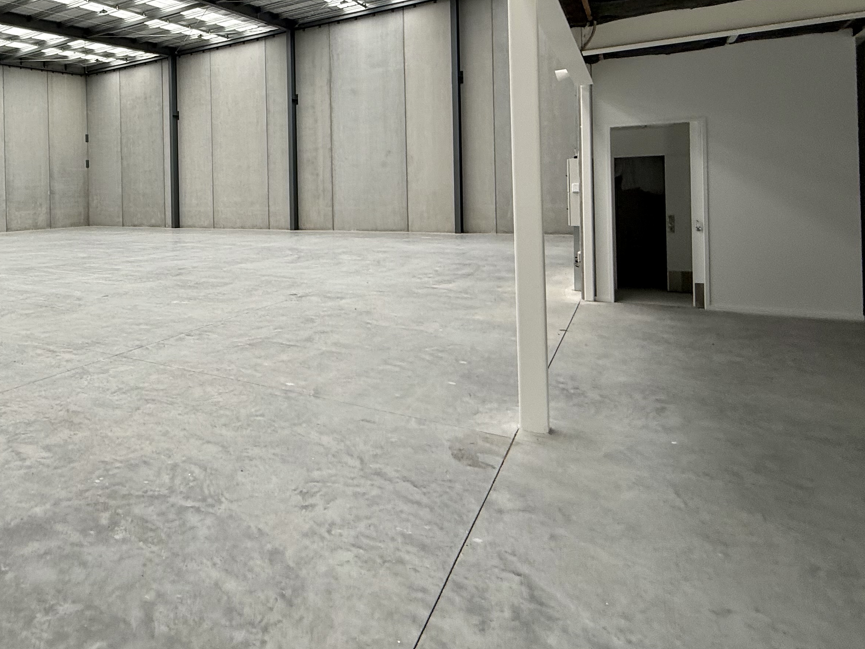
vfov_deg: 55.2
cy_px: 198
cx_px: 132
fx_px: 600
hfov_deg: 63.1
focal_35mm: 24
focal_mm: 2.22
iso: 64
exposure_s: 1/170
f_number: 2.2
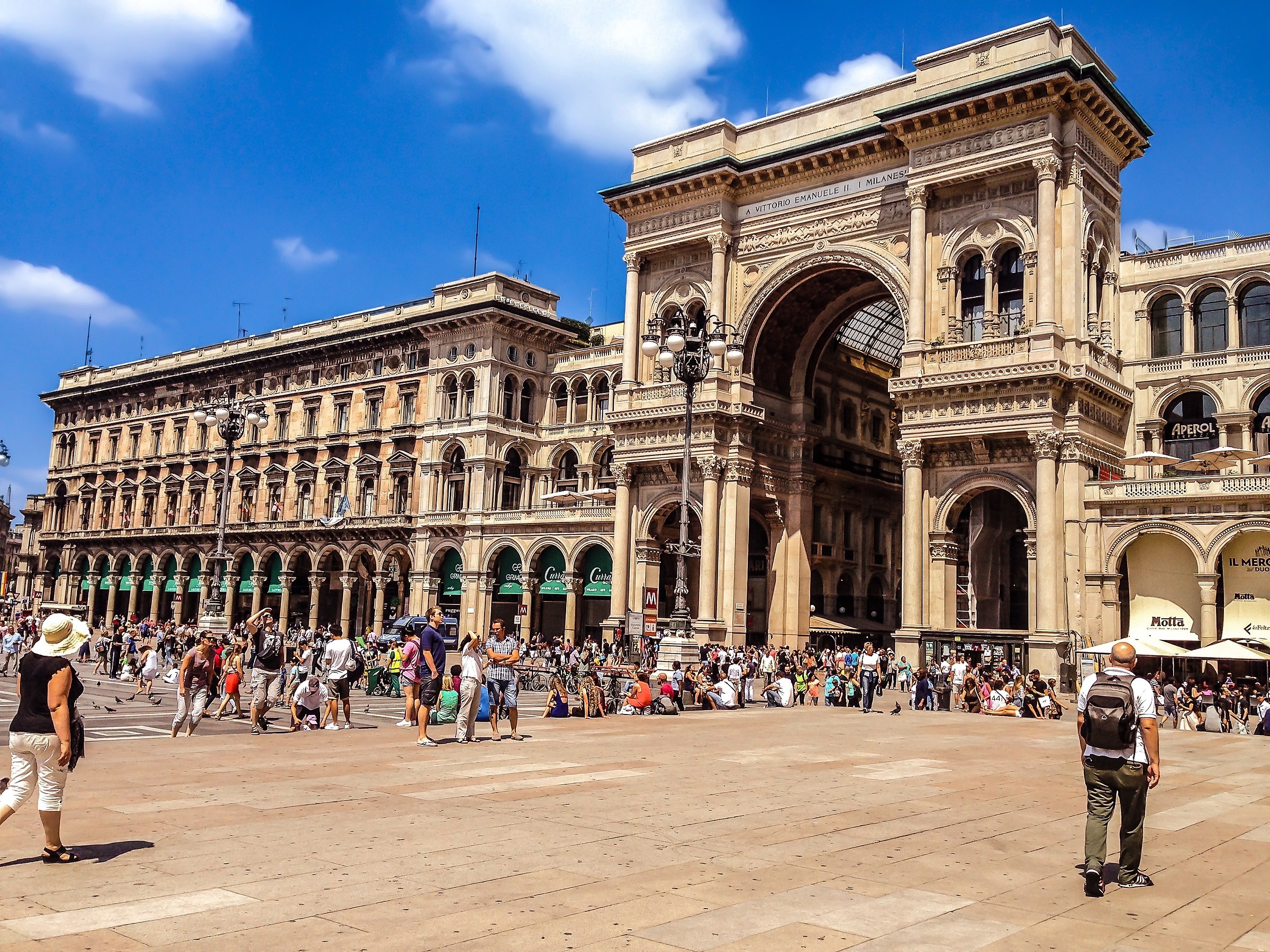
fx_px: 1211
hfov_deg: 55.4
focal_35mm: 33
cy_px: 476
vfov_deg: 42.9
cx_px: 635
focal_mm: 4.12
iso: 50
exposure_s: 1/1748
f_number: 2.4
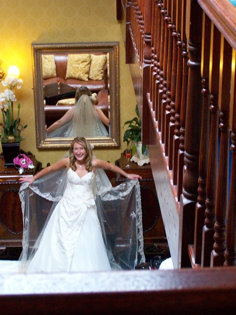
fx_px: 745
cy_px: 158
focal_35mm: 82
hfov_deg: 18.0
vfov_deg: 23.8
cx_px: 118
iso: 400
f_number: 3.2
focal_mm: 13.7
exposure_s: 1/40
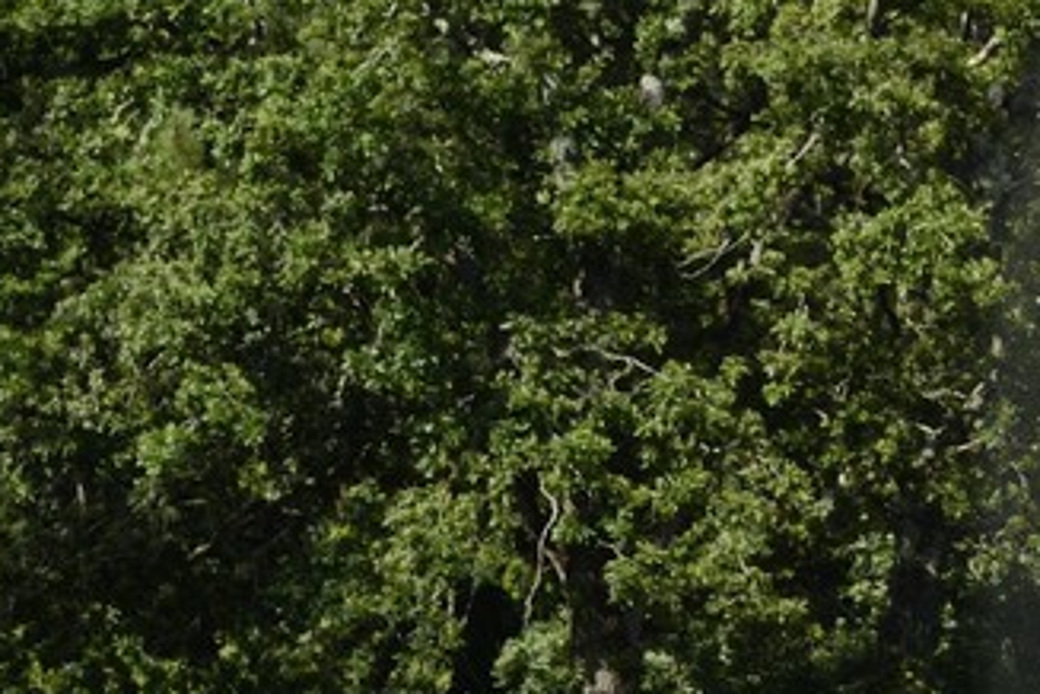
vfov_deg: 1.6
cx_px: 2280
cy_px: 519
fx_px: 24727
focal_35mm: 856
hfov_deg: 2.4
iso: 200
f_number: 11
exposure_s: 1/250
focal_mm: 175
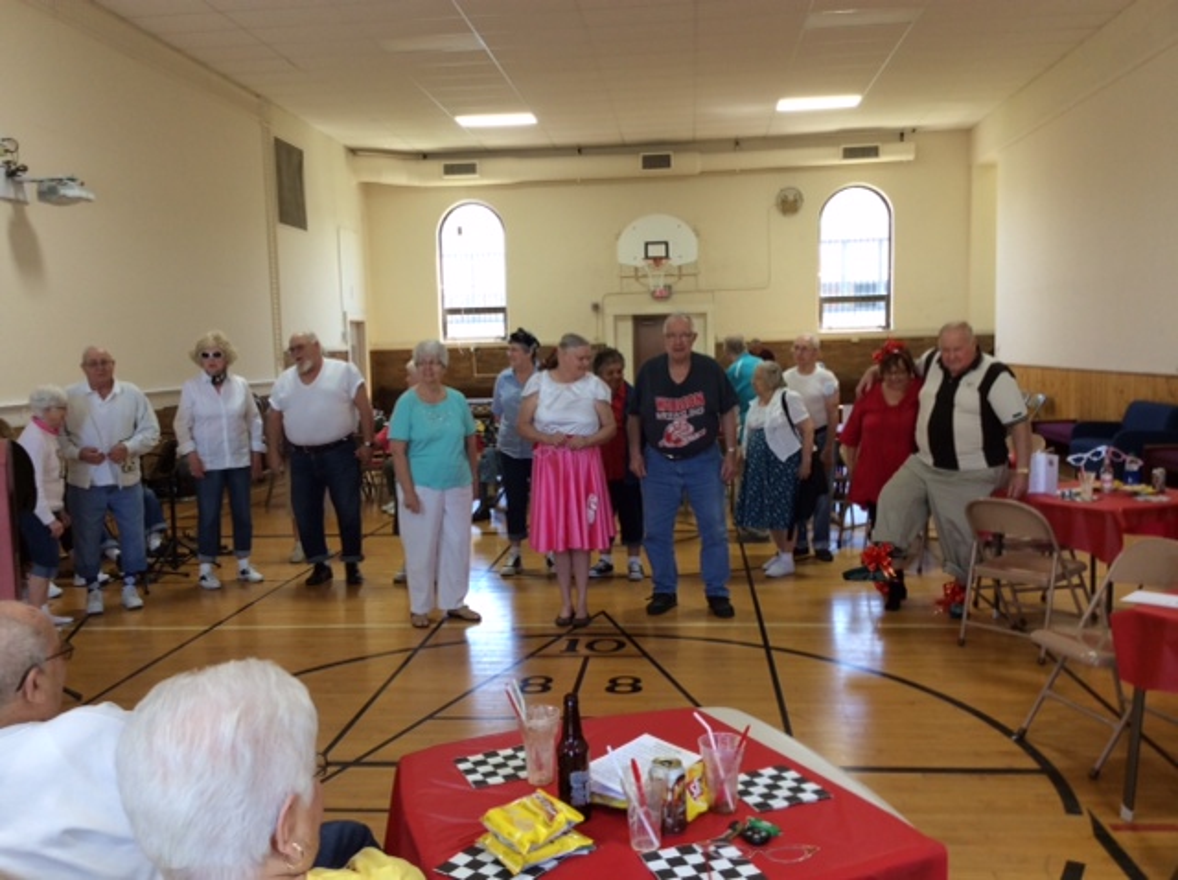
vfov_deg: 42.8
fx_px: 1121
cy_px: 440
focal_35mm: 33
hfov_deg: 55.4
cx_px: 589
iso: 50
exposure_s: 1/24
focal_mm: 3.3
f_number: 2.4
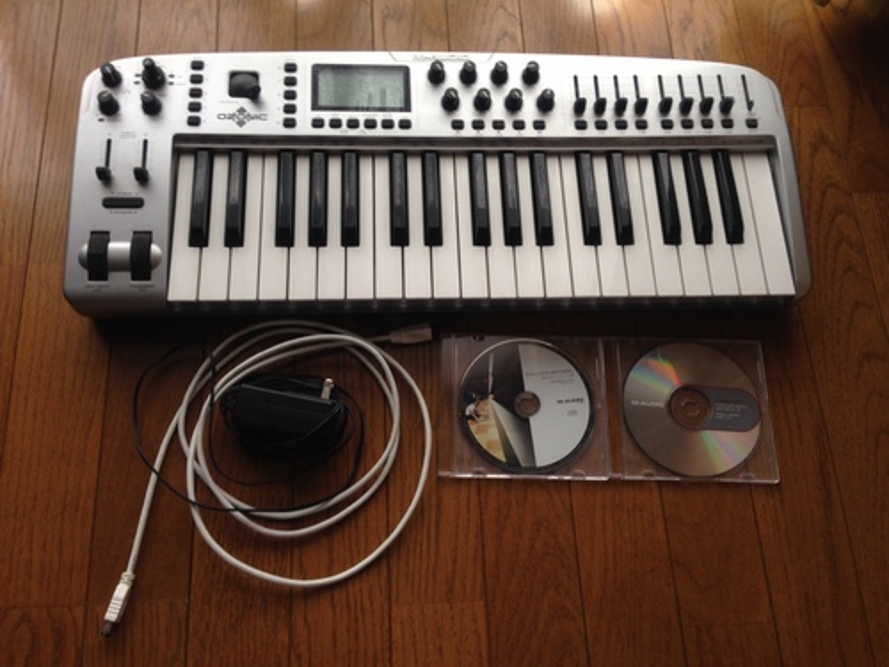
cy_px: 334
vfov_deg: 42.9
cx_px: 444
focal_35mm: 33
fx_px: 847
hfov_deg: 55.4
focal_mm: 4.12
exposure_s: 1/30
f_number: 2.4
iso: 64
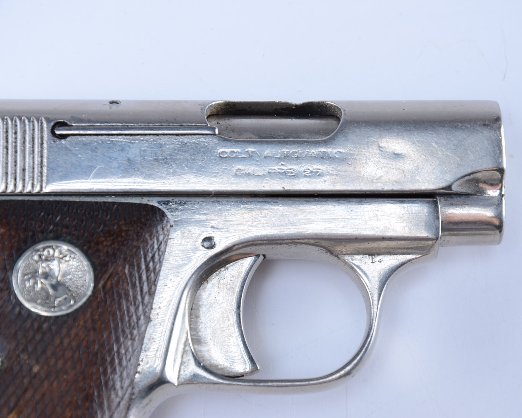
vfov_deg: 8.7
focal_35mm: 179
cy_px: 209
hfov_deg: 10.8
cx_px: 310
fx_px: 2758
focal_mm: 105
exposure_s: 1/100
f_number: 9
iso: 100
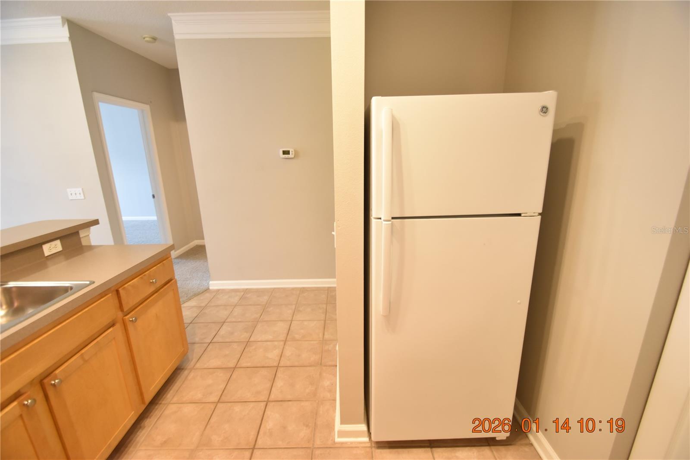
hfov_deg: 100.4
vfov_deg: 77.3
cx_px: 345
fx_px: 287
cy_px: 230
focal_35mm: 15
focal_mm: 10
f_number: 3.5
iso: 800
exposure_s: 1/20
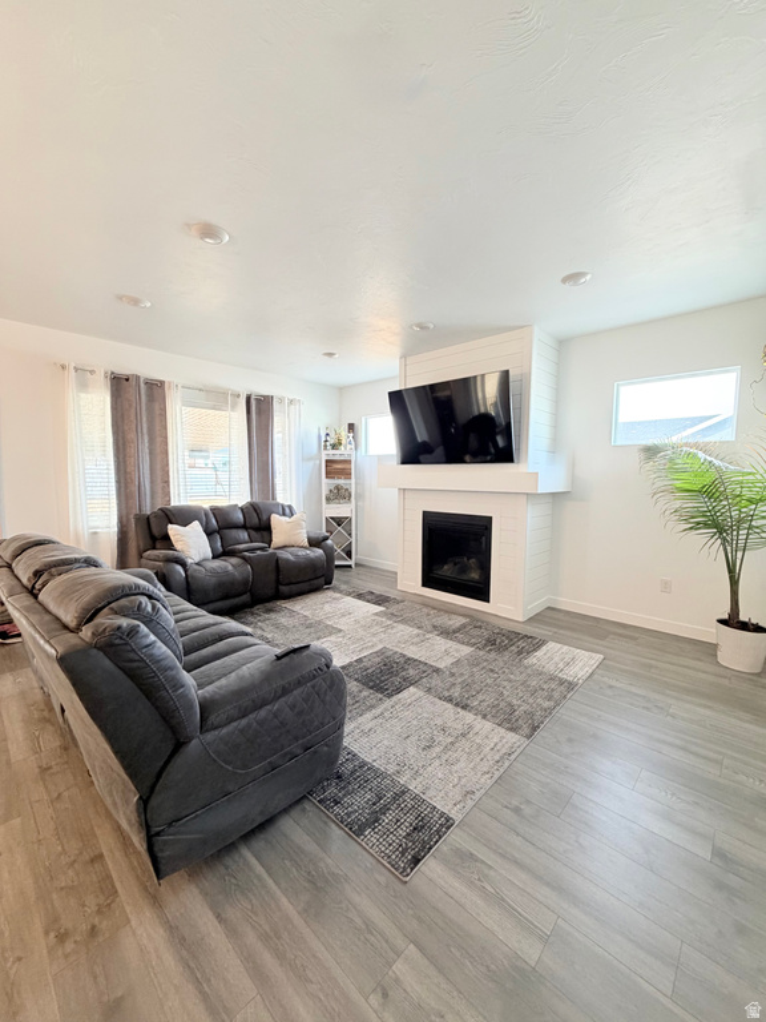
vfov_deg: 102.1
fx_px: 413
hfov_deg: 85.7
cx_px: 383
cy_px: 511
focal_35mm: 14
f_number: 2.2
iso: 200
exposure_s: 1/60
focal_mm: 2.22
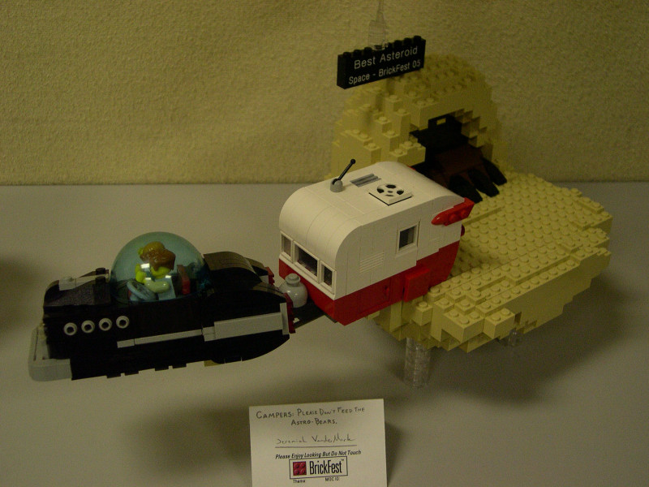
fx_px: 881
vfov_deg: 30.9
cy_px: 244
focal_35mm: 47
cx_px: 324
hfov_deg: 40.4
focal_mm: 10.1
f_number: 3.1
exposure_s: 1/71
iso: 400
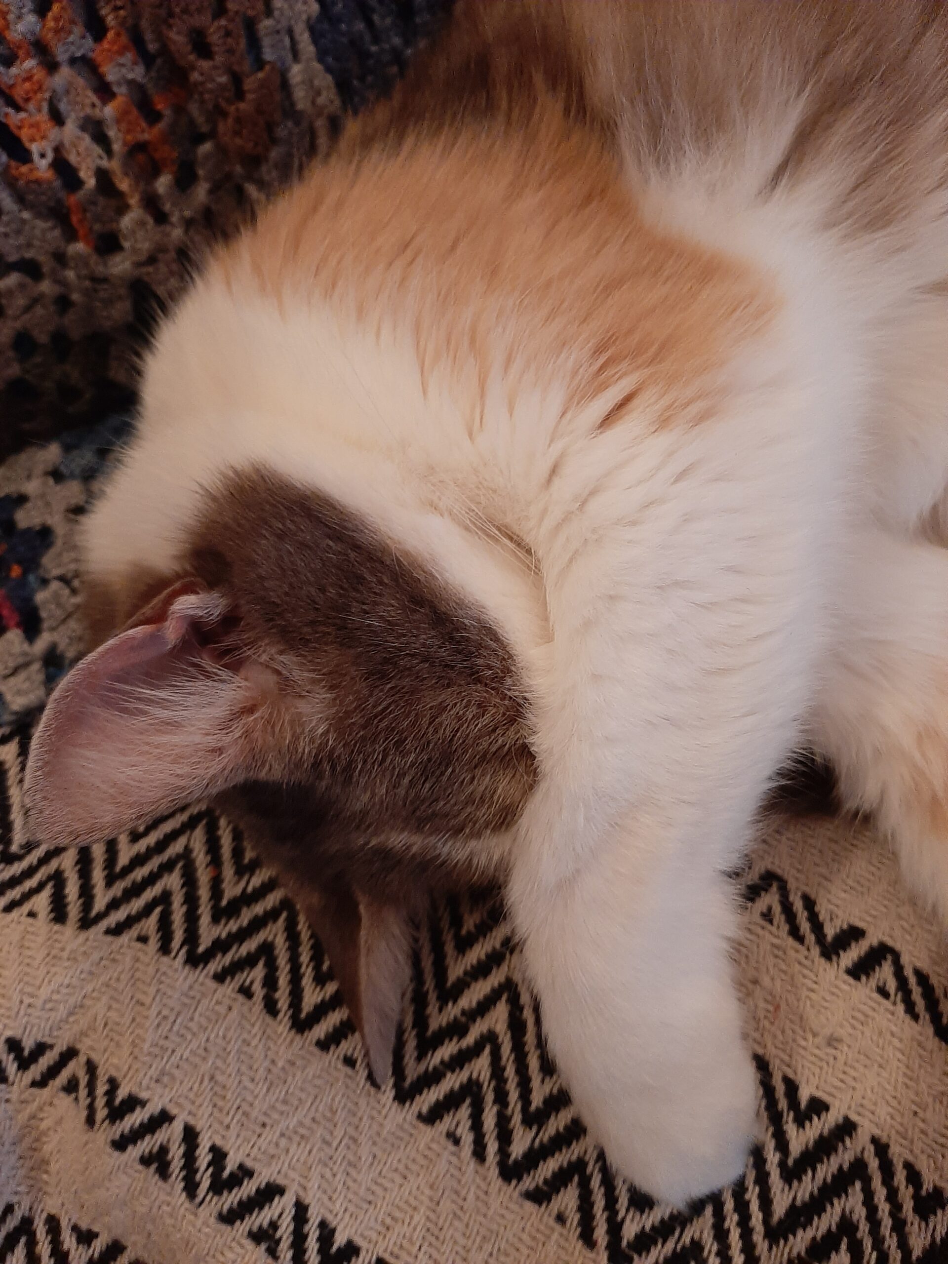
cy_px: 632
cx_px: 474
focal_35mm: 26
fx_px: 949
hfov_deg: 53.1
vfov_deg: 67.3
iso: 250
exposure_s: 1/25
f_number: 1.7
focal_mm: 3.93
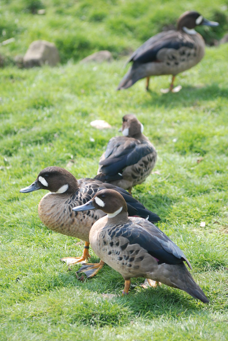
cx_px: 114
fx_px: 1753
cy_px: 173
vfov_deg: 11.1
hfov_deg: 7.4
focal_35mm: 185
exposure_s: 1/400
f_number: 5
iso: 200
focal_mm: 120
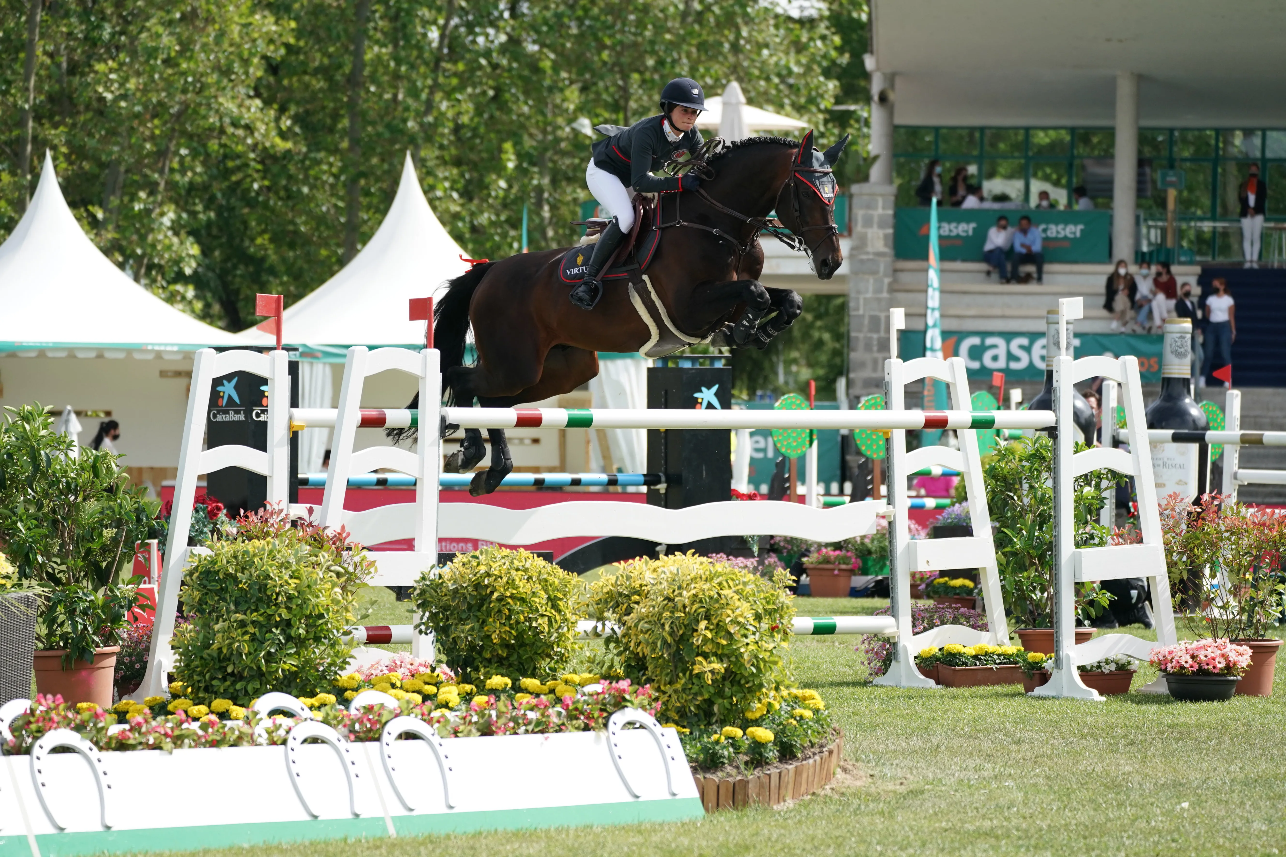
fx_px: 6679
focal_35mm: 187
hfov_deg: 11.0
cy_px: 428
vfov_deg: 7.3
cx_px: 643
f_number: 5.6
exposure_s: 1/2000
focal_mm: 187
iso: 800
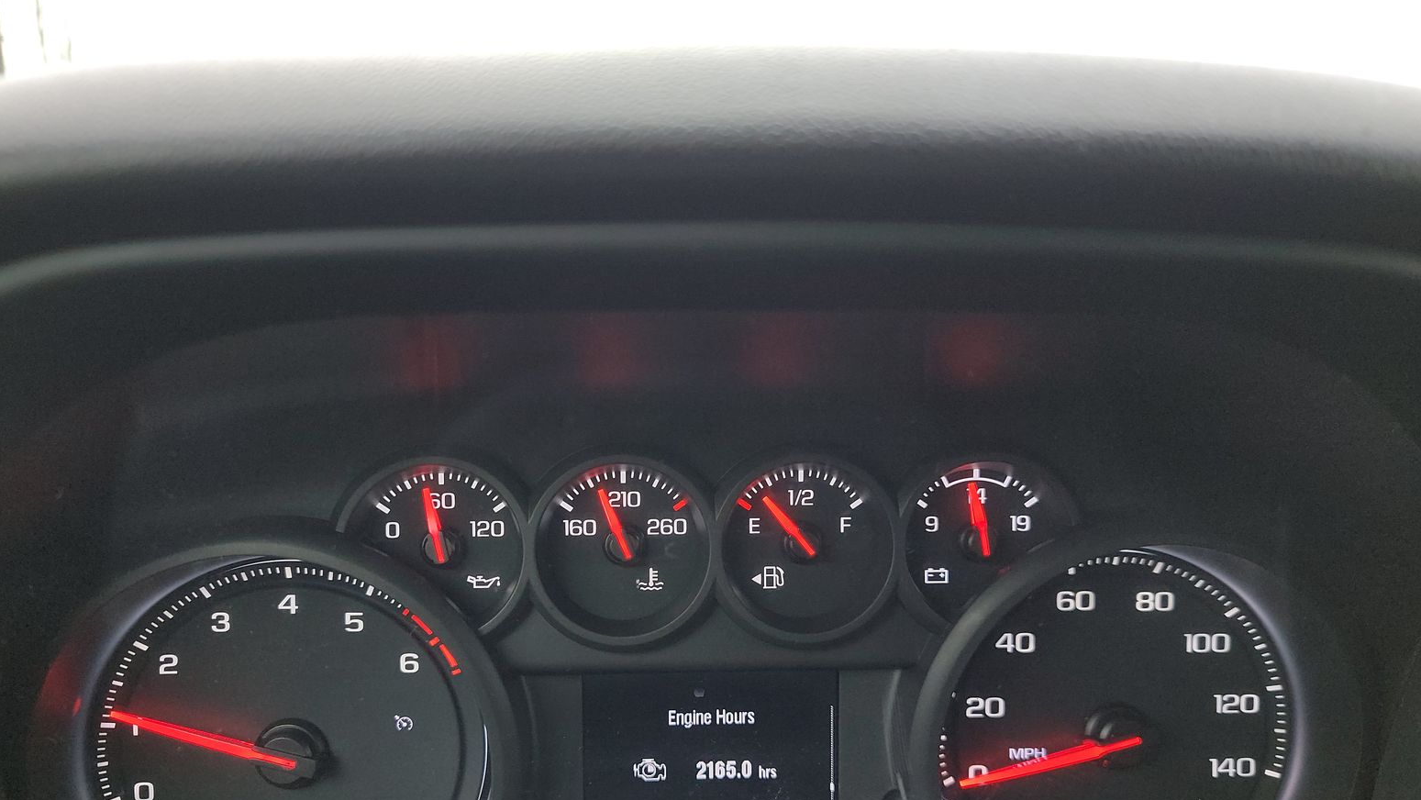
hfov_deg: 69.8
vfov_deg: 42.7
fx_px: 1018
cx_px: 688
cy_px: 489
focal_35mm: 27
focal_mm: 6.7
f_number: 1.8
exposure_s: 1/59
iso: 130
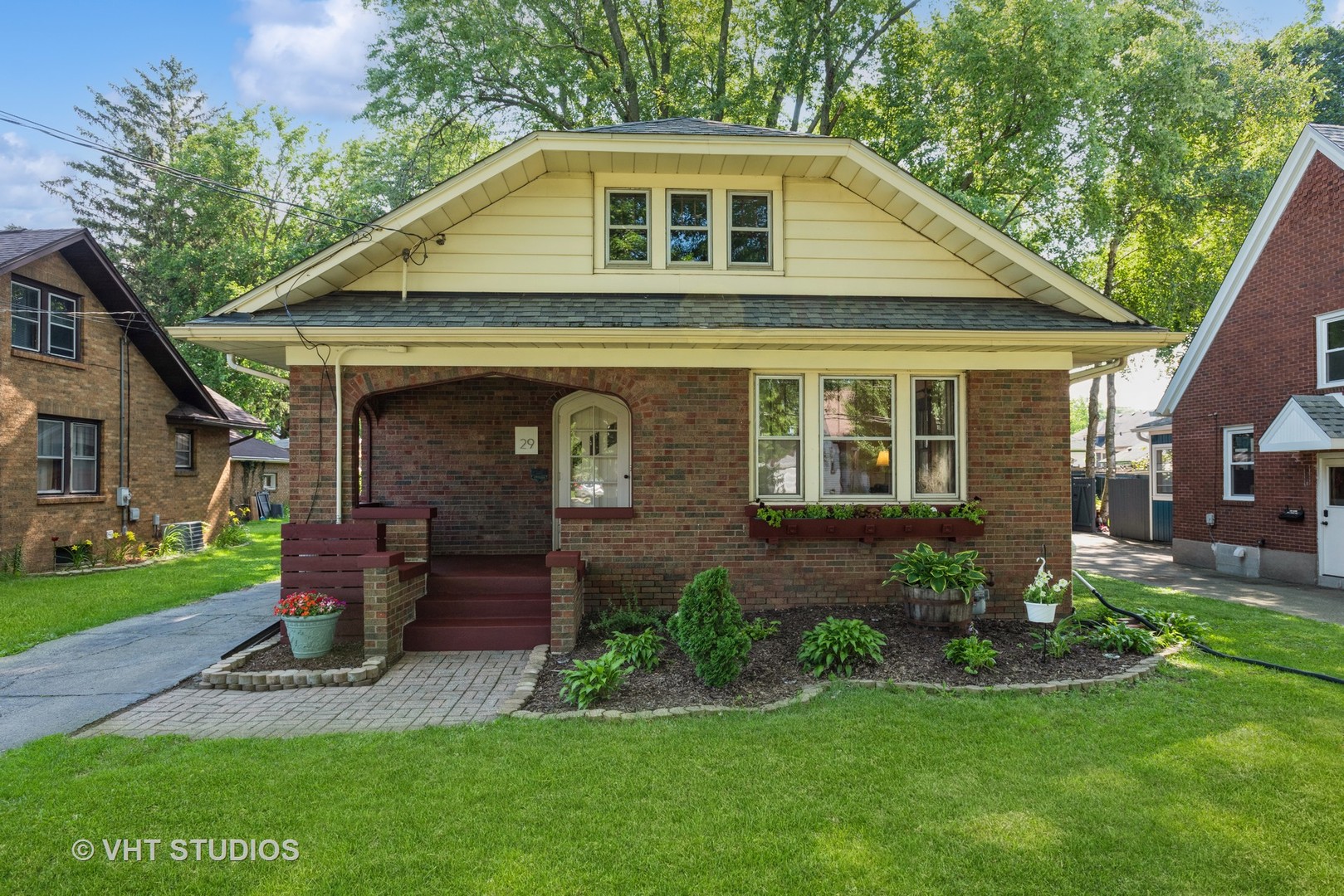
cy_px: 448
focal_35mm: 25
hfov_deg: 71.5
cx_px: 672
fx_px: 933
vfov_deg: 51.3
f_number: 8
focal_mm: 25
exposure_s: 1/100
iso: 400
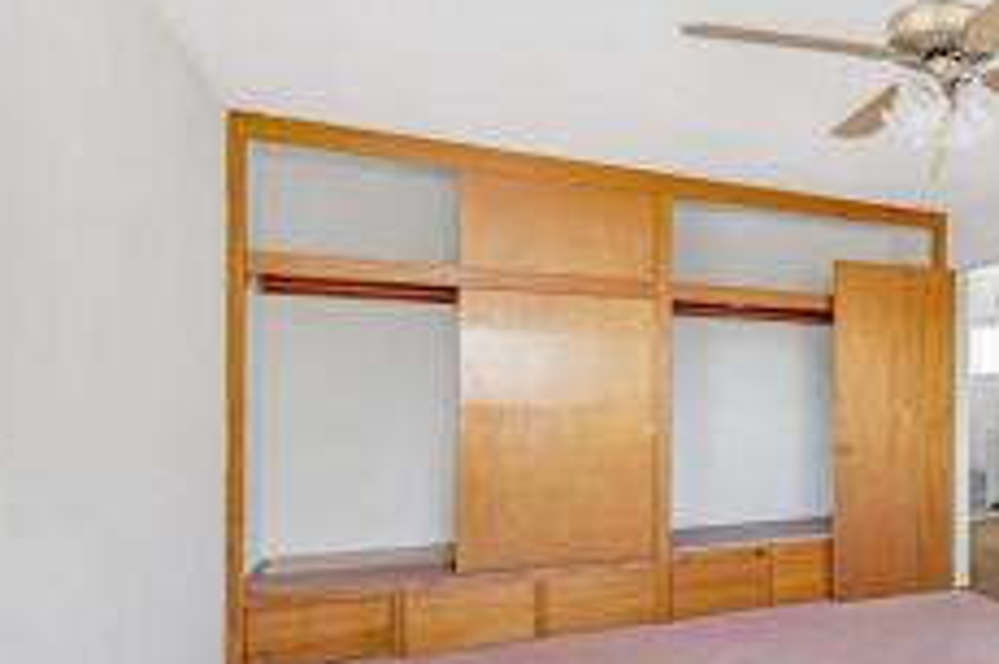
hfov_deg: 54.9
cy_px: 393
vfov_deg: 44.7
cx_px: 908
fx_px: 804
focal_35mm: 29
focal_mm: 14
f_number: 8
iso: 100
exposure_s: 1/6
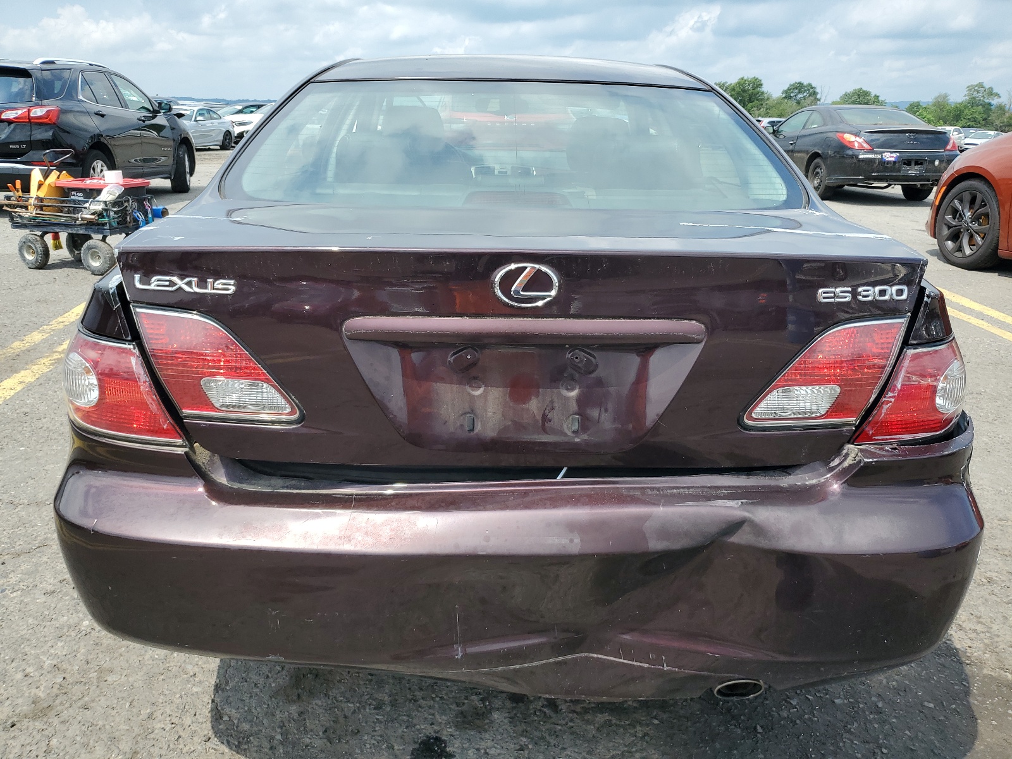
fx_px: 760
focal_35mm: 26
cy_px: 380
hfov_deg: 67.3
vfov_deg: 53.1
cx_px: 506
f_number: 1.5
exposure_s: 1/2500
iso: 50
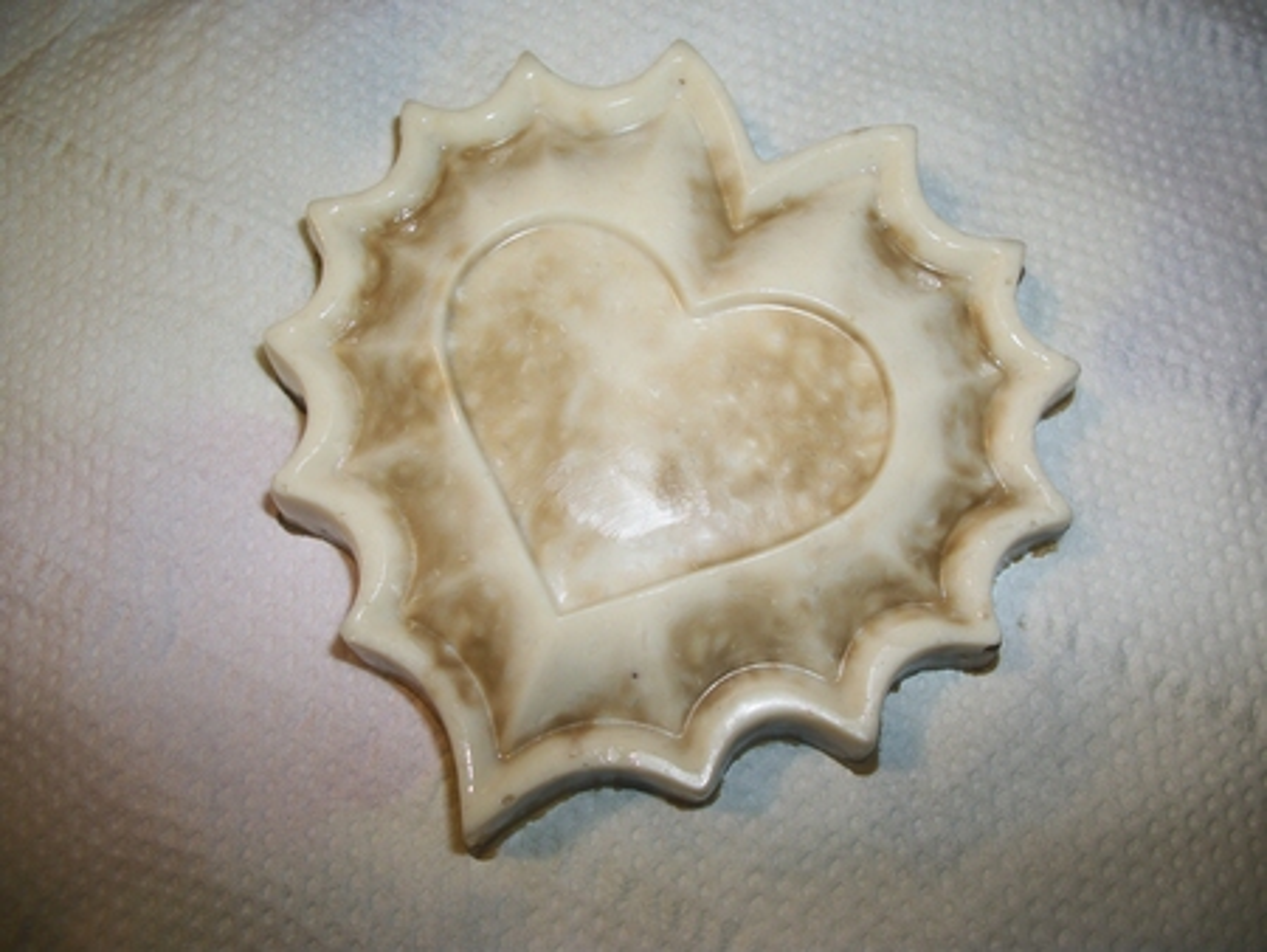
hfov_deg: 56.8
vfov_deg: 44.2
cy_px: 476
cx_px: 634
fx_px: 1172
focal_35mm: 32
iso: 80
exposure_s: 1/30
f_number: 2.9
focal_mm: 5.7
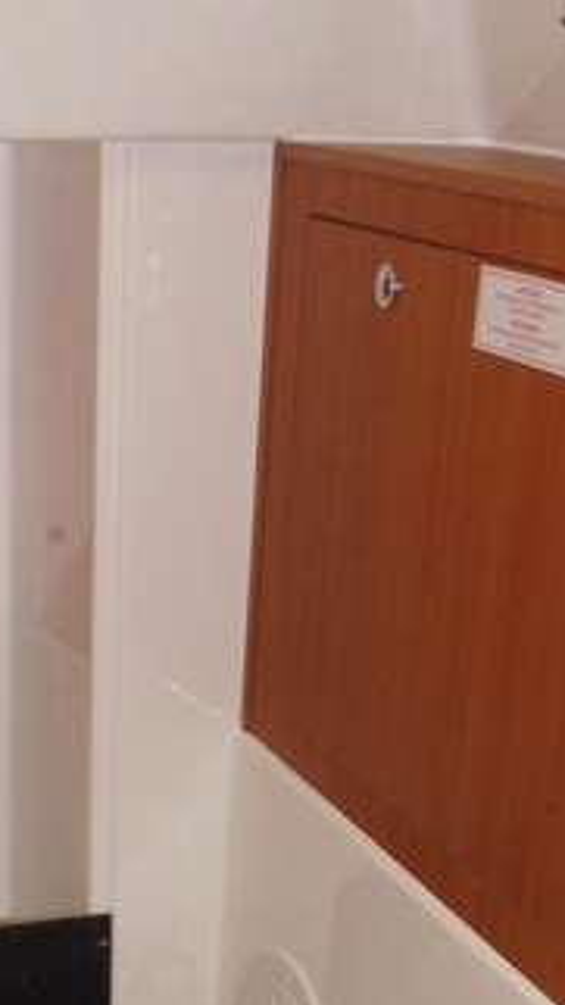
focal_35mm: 64
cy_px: 1027
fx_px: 1705
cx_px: 145
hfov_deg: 18.7
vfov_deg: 30.3
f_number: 3.3
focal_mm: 4.2
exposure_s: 1/30
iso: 200
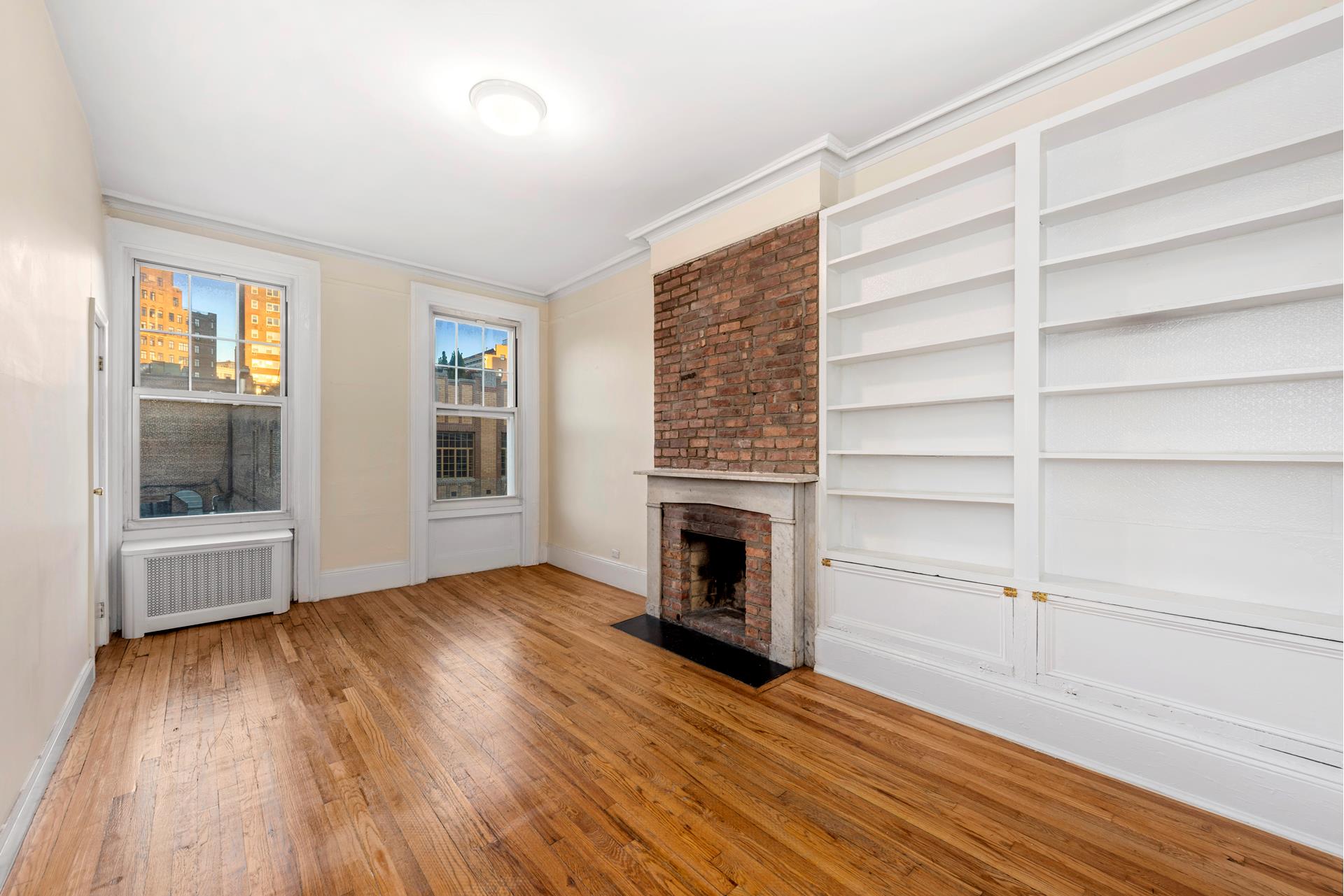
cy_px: 448
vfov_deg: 81.2
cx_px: 672
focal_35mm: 14
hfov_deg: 104.2
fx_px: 523
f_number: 8
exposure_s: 1/1.67
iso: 100
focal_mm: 14
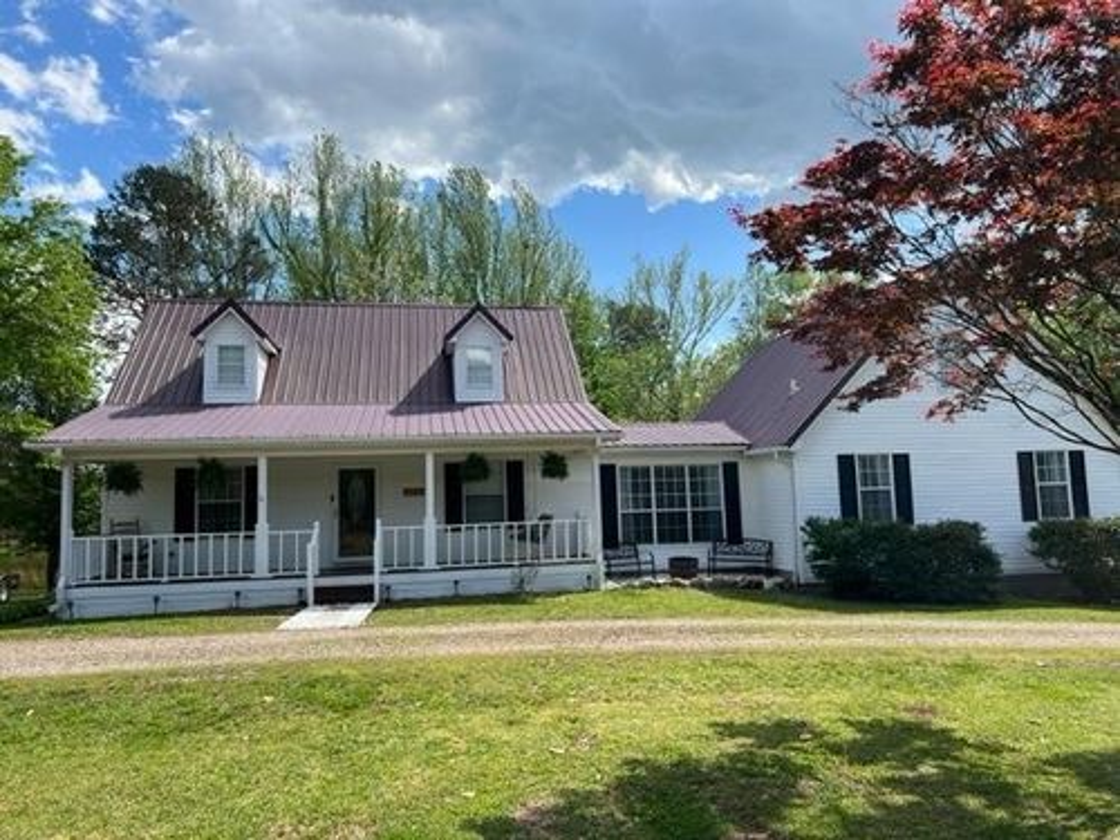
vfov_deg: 53.1
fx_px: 841
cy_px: 420
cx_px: 560
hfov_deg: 67.3
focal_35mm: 26
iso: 50
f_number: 1.5
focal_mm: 5.7
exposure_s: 1/3077
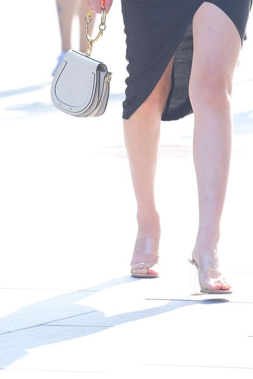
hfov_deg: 2.6
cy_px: -88
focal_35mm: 529
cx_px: 183
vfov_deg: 3.9
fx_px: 5576
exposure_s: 1/1000
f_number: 4
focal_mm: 200
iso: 720
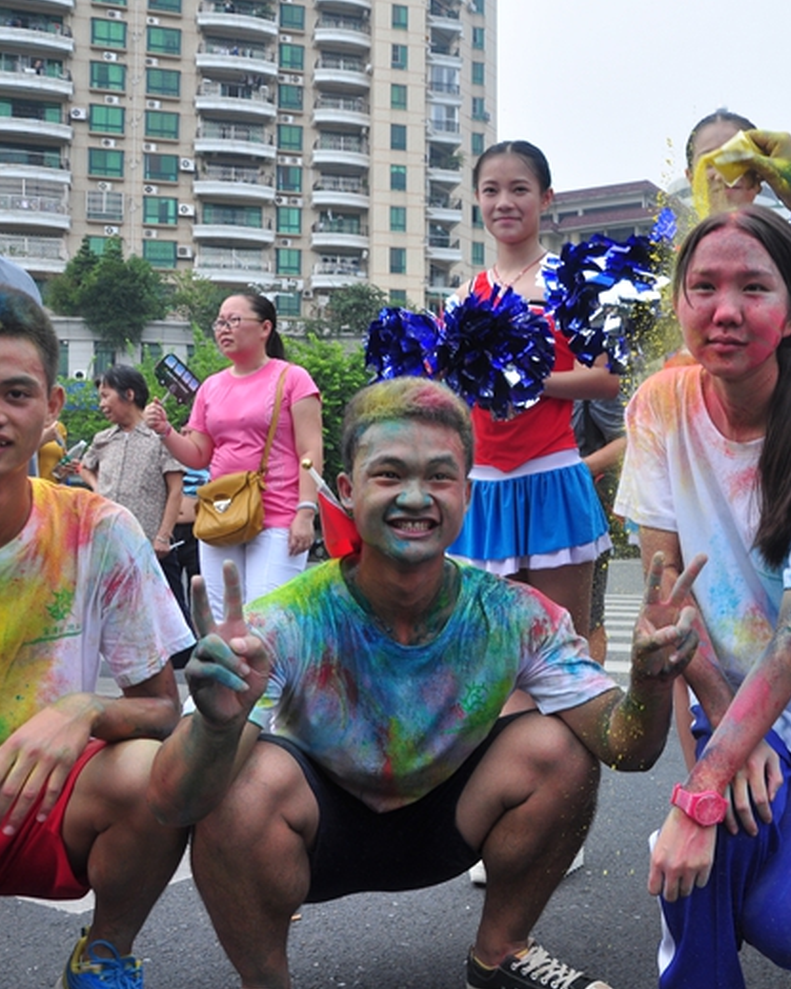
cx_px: 688
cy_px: 489
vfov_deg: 46.8
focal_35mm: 39
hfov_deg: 36.2
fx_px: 1142
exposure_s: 1/400
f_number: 7.1
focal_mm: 18
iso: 250
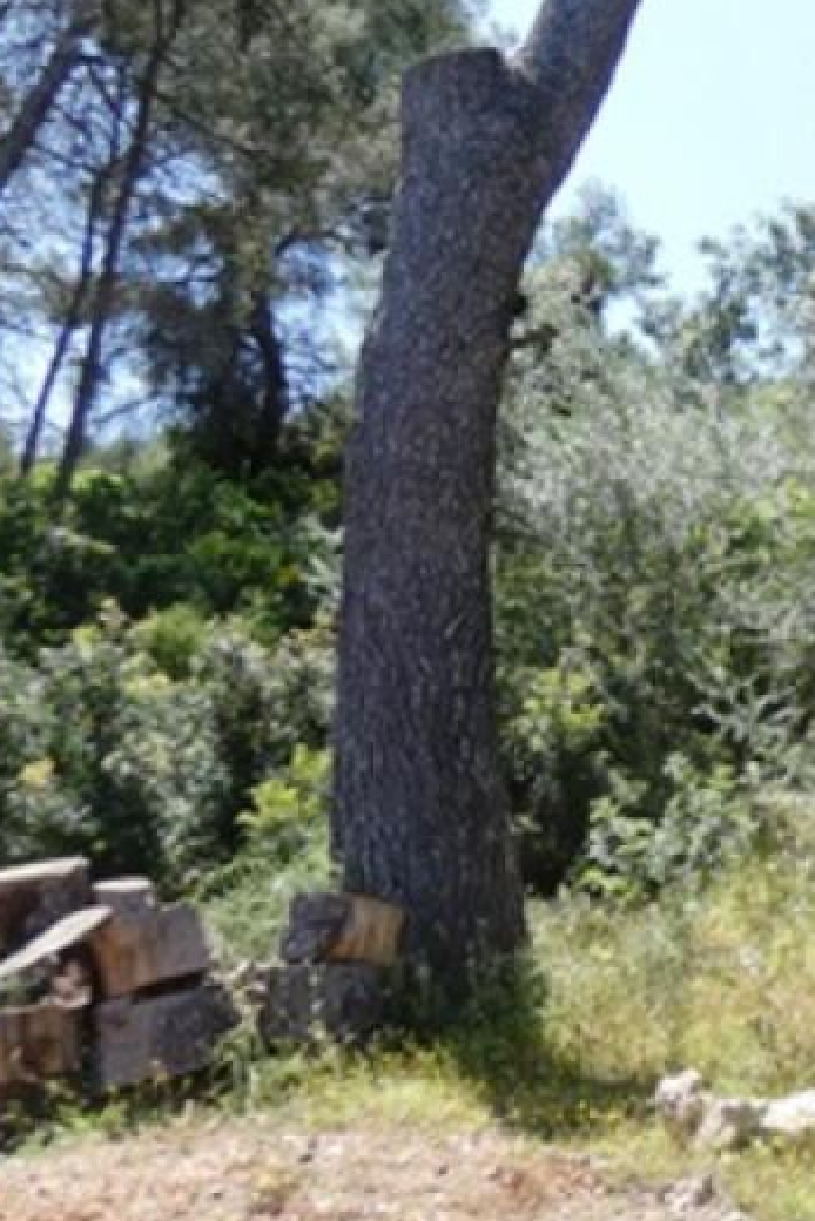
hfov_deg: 24.3
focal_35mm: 48
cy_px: 559
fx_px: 1629
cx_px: 1078
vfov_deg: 41.1
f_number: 2.8
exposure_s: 1/640
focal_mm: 3.6
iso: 80
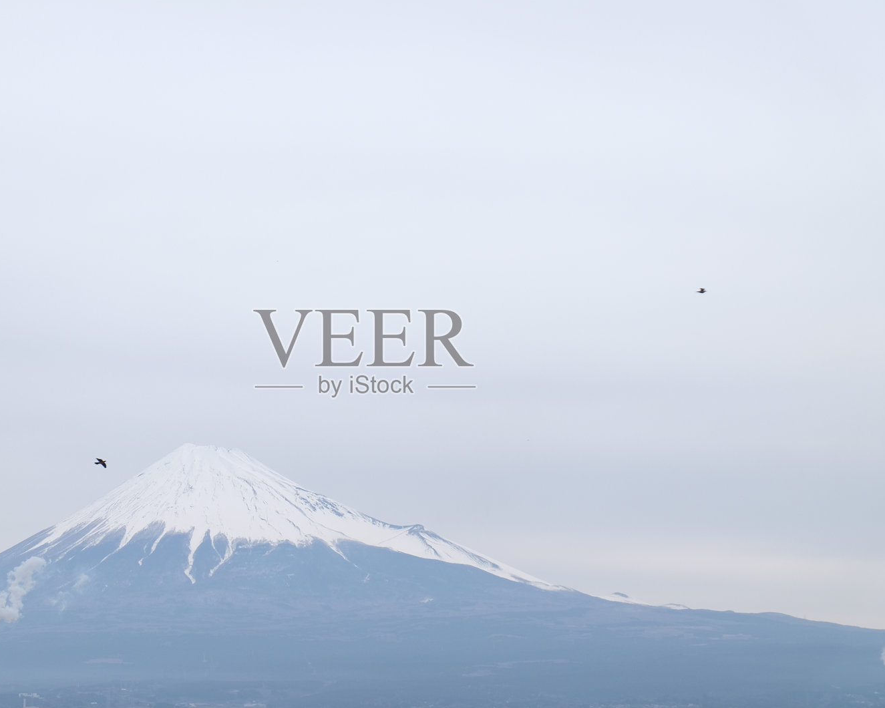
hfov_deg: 22.5
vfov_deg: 18.1
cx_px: 365
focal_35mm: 85
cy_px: 354
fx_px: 2226
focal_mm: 50
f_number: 5.6
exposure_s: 1/400
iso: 200
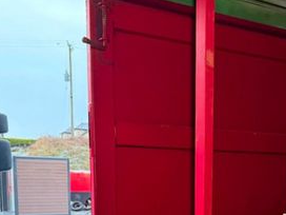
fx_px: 438
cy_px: 235
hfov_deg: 35.5
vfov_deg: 25.6
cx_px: 207
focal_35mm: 53
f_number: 1.78
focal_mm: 6.76
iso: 800
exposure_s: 1/40
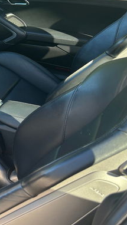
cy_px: 93
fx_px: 341
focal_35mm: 57
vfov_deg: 36.5
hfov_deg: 19.5
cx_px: -37
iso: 50
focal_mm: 5.7
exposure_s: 1/167
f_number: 1.5
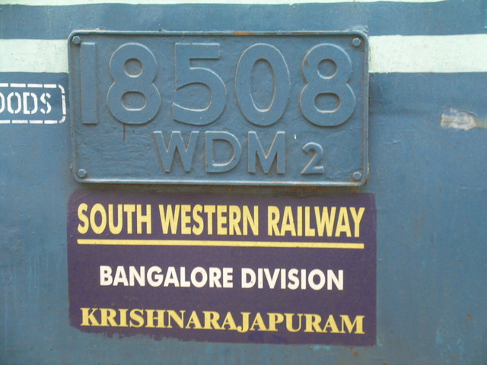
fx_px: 1210
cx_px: 244
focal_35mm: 86
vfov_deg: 17.2
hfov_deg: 22.8
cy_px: 182
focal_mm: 17.8
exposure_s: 1/14.7
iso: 50
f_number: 4.2
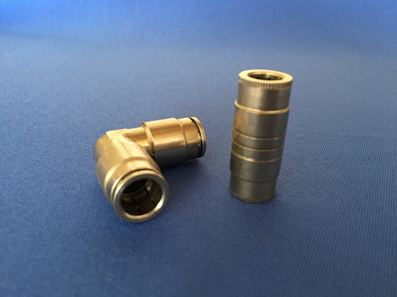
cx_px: 198
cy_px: 148
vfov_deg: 48.2
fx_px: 333
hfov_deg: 61.7
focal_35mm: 29
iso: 80
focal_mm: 4.15
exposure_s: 1/17
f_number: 2.2
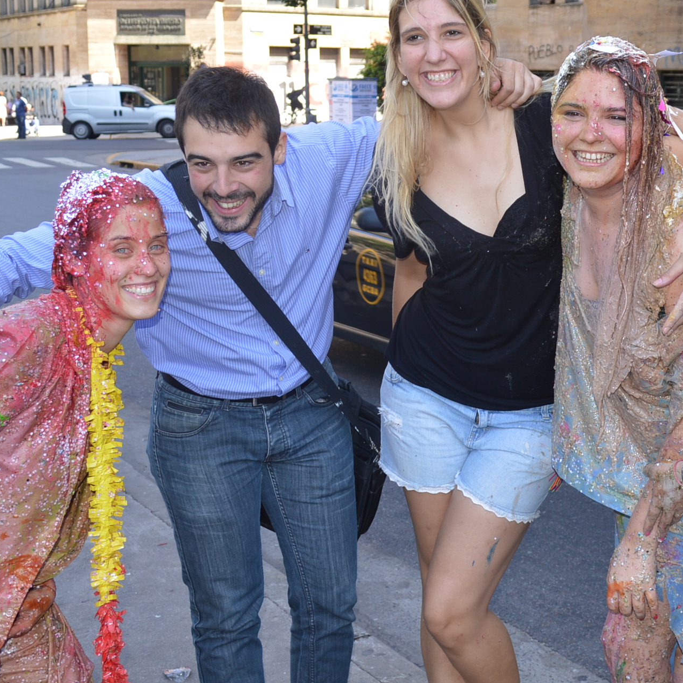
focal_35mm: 54
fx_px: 1205
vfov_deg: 31.6
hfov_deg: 30.6
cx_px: 575
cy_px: 291
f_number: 4
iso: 110
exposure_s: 1/125
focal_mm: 18
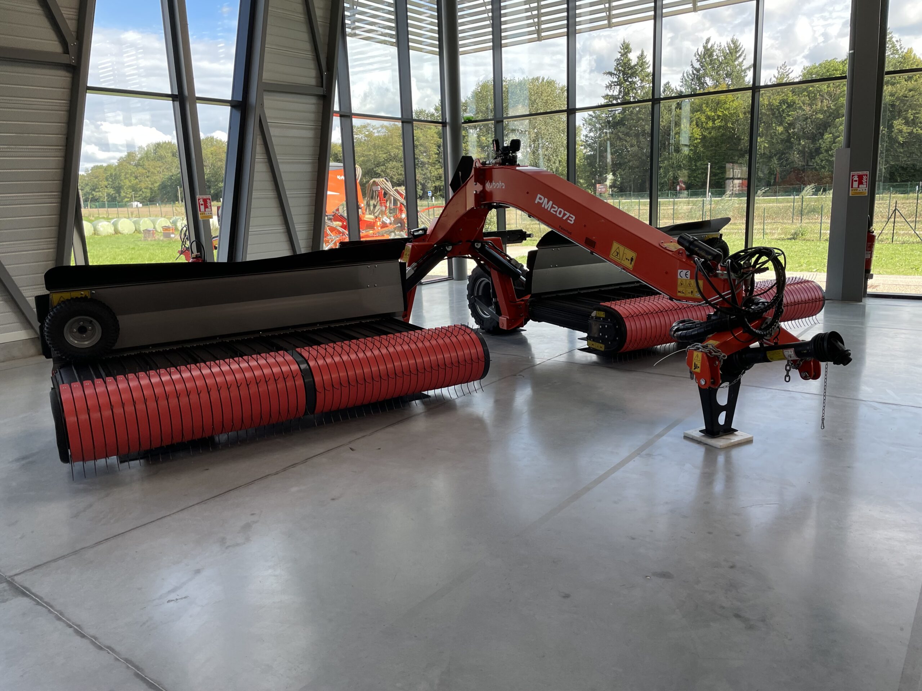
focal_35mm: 26
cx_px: 461
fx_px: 693
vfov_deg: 53.1
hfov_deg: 67.3
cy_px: 346
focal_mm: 4.2
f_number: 1.6
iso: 32
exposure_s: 1/347
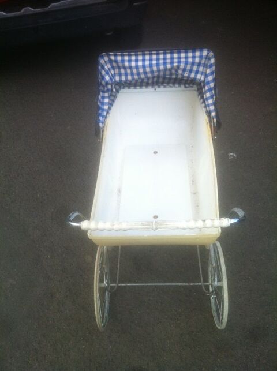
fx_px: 375
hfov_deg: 40.6
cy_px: 186
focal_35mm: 35
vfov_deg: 52.7
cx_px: 138
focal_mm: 3.85
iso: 80
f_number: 2.8
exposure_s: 1/205
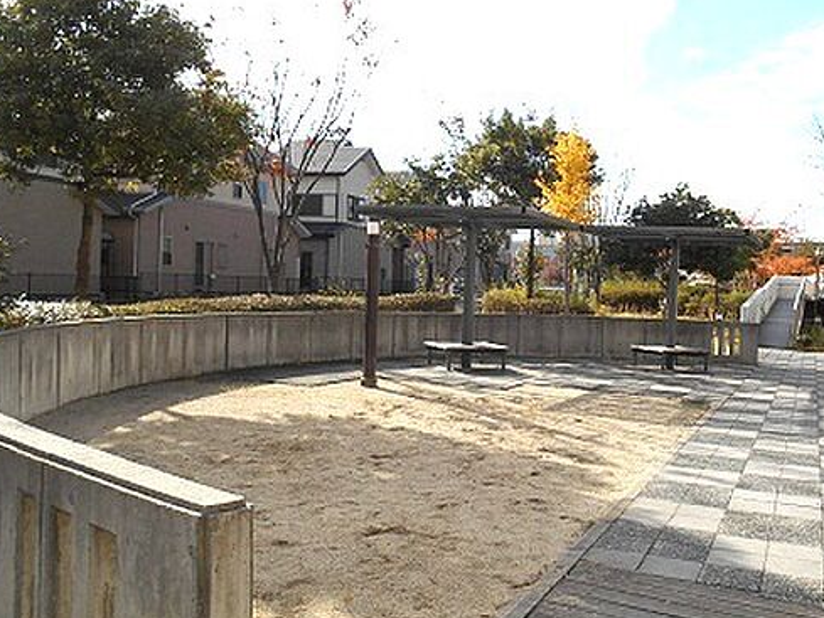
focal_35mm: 34
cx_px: 516
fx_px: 810
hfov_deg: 53.3
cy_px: 317
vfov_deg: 41.8
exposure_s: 1/640
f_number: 3.4
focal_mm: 4.7
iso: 80
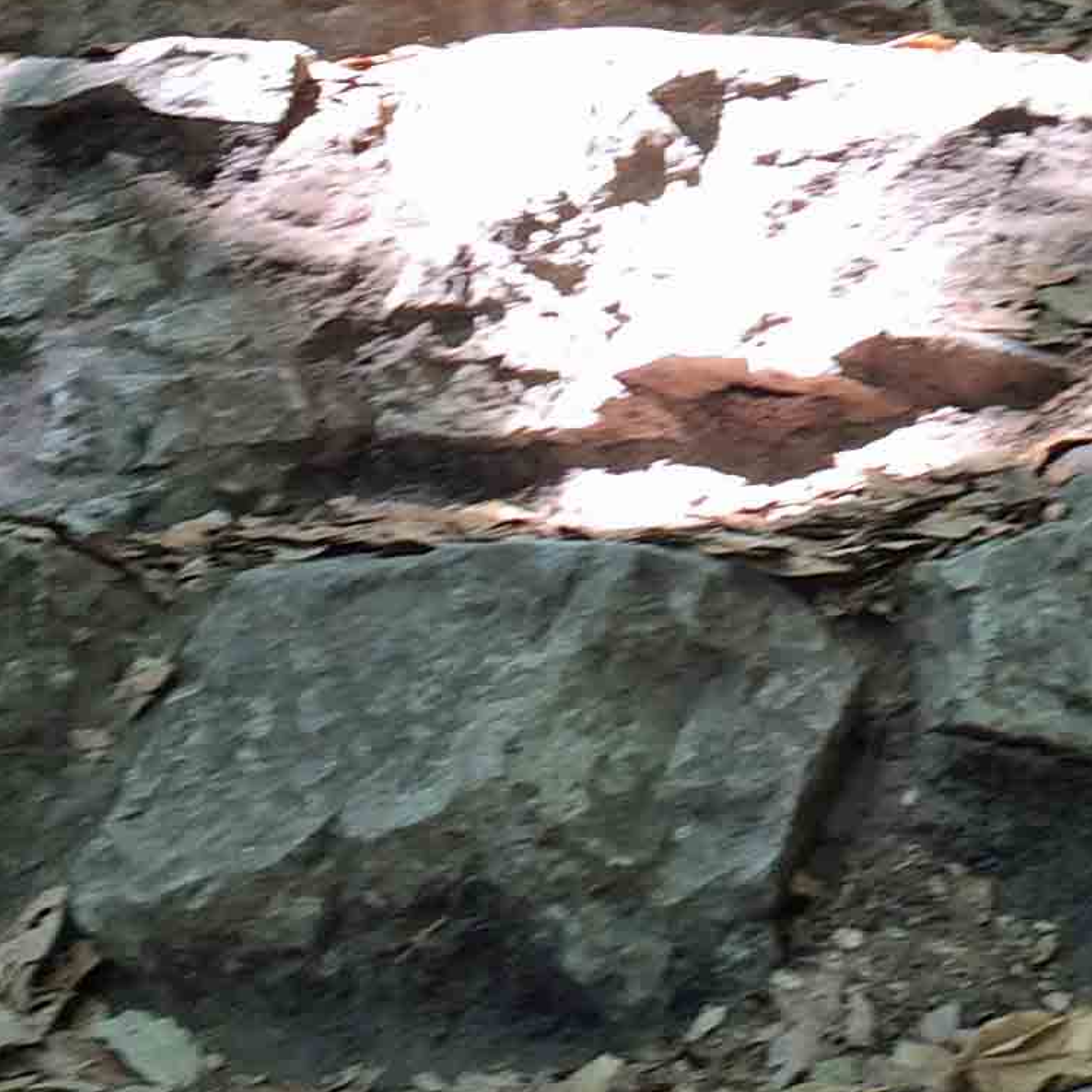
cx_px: 1202
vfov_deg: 14.9
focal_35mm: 112
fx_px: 3997
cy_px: -320
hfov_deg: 15.2
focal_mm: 4.15
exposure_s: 1/50
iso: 32
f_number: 2.2
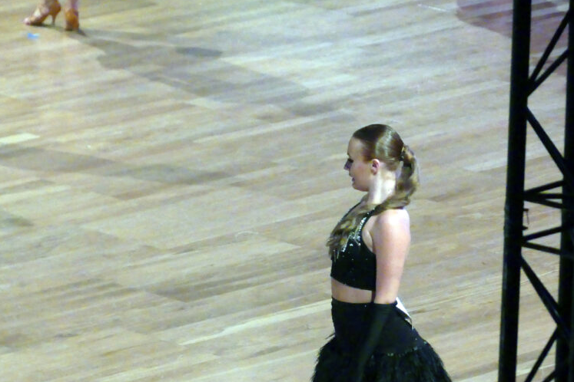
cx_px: 287
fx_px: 5261
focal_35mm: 330
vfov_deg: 4.2
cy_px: 206
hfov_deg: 6.2
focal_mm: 56.9
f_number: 2.8
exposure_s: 1/100
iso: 2500
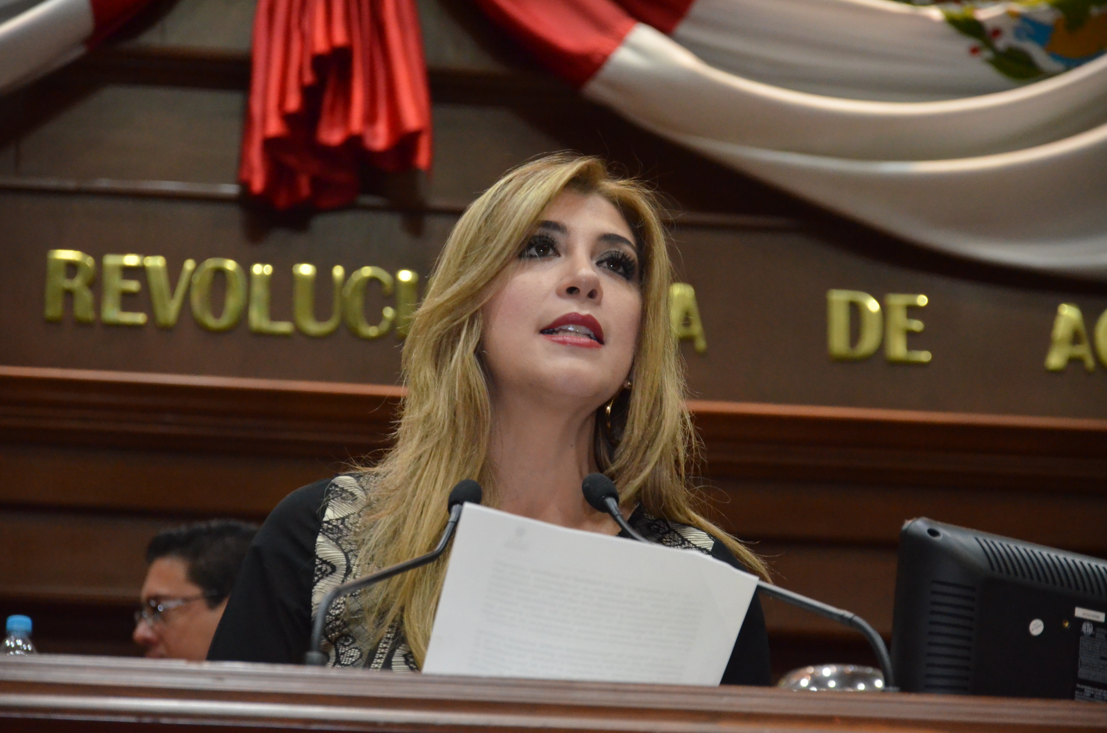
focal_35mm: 158
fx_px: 4833
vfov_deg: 8.7
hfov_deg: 13.1
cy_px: 366
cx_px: 554
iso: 3200
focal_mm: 105
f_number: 5.6
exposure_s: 1/60
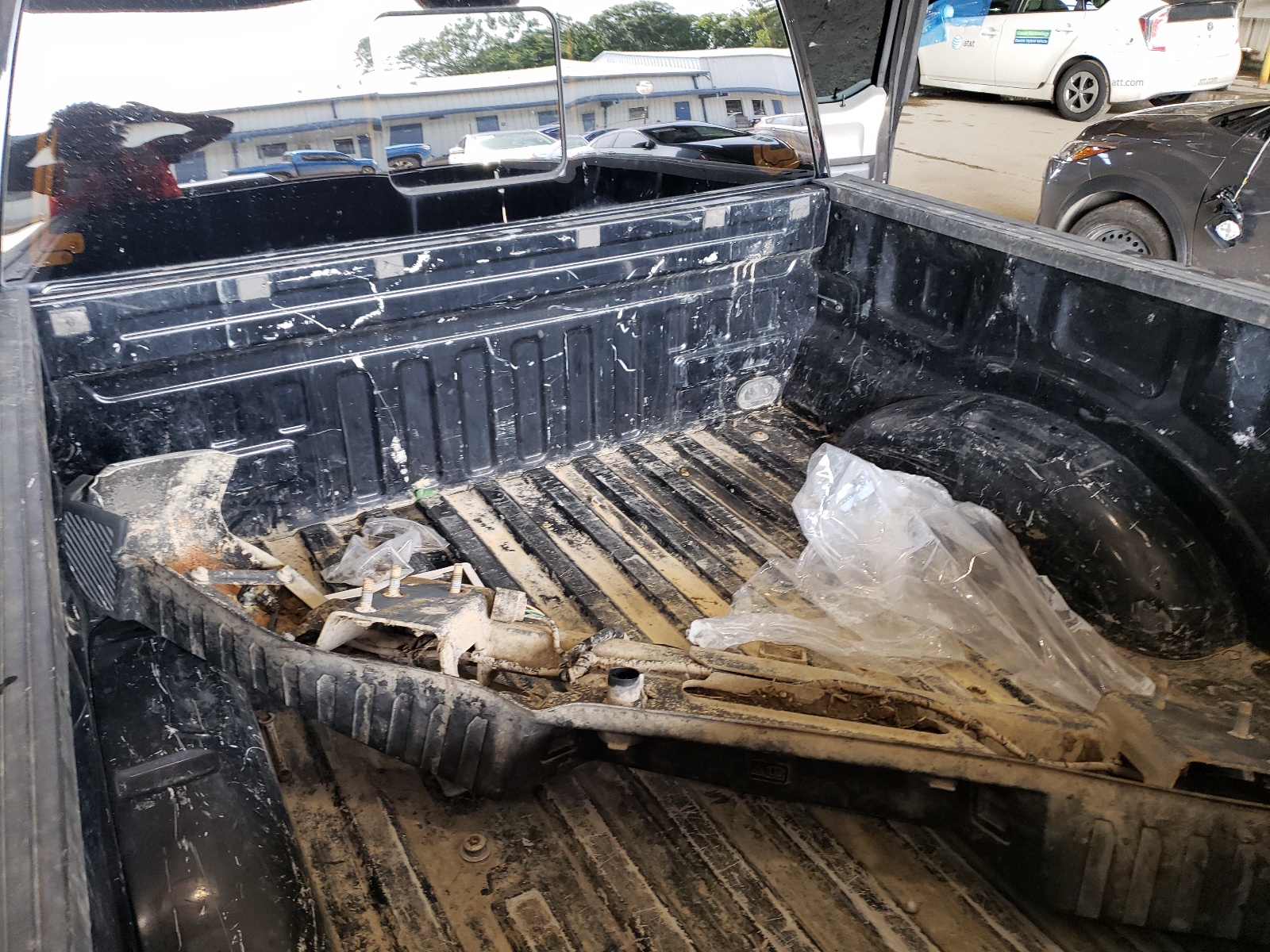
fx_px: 954
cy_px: 476
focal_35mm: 26
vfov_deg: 53.1
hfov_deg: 67.3
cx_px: 635
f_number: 1.5
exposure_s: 1/60.2
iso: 93
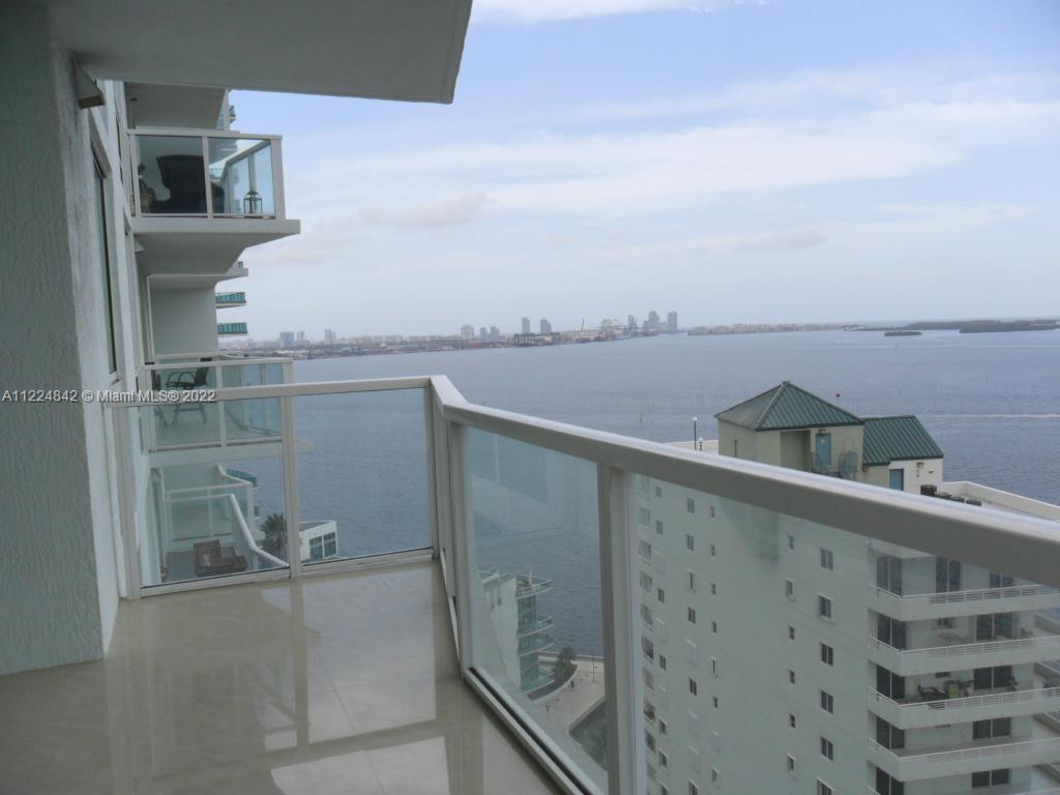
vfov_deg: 51.4
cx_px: 530
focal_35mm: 27
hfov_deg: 65.3
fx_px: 827
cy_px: 398
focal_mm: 4.9
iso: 100
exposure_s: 1/750
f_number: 3.5
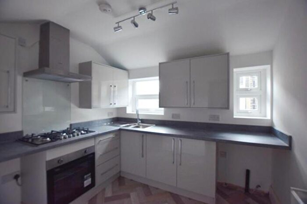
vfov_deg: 77.4
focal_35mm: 15
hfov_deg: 100.4
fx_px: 128
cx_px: 154
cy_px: 102
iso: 640
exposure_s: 1/60
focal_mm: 10
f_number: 4
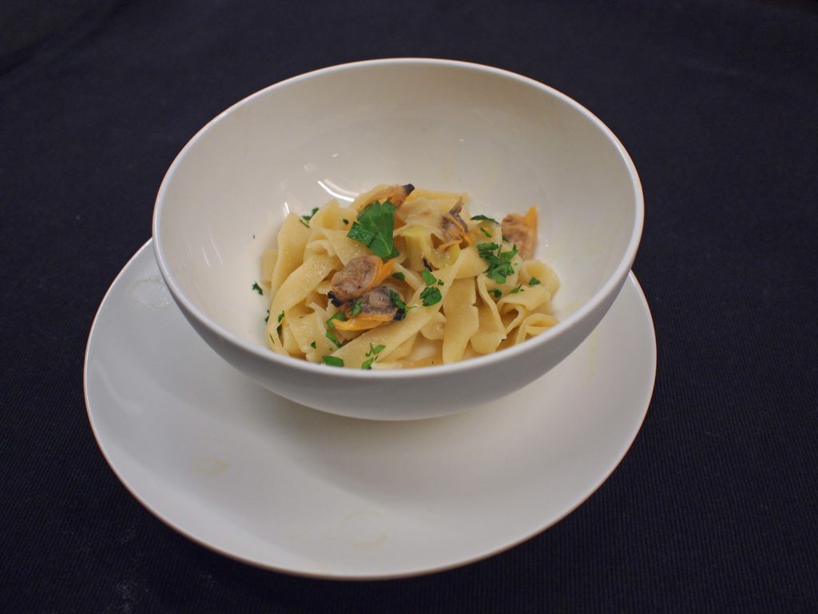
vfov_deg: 41.8
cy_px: 307
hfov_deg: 54.0
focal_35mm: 34
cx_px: 409
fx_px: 803
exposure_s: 1/60
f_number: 4
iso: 320
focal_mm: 17
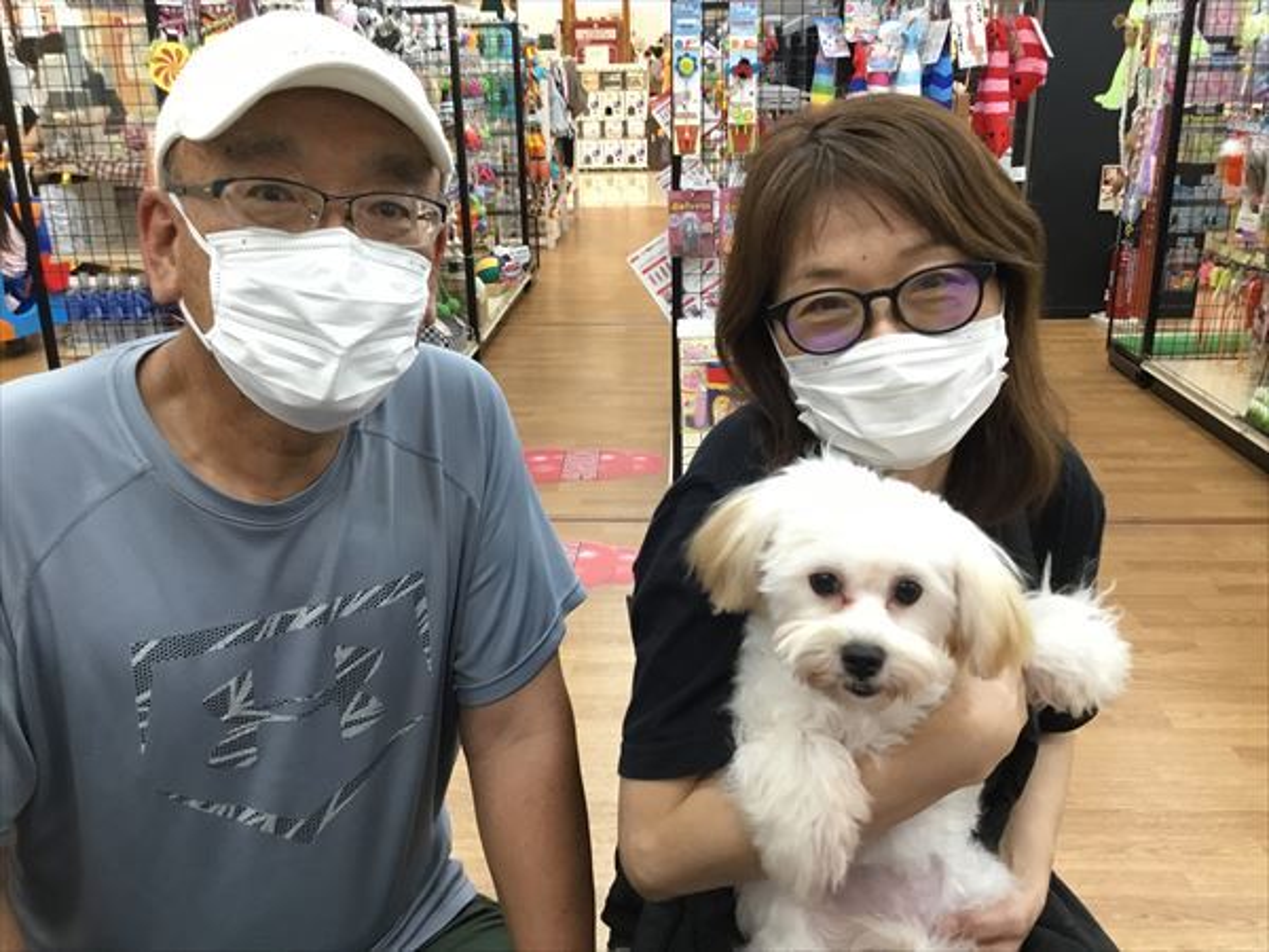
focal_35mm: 31
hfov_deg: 58.4
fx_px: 1136
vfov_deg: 45.4
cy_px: 476
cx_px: 634
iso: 125
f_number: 2.4
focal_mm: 3.3
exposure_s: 1/30
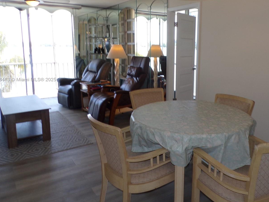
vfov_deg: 43.9
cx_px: 163
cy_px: 80
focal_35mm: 32
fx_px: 249
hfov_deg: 56.3
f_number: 4.3
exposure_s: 1/50
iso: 80
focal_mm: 4.3
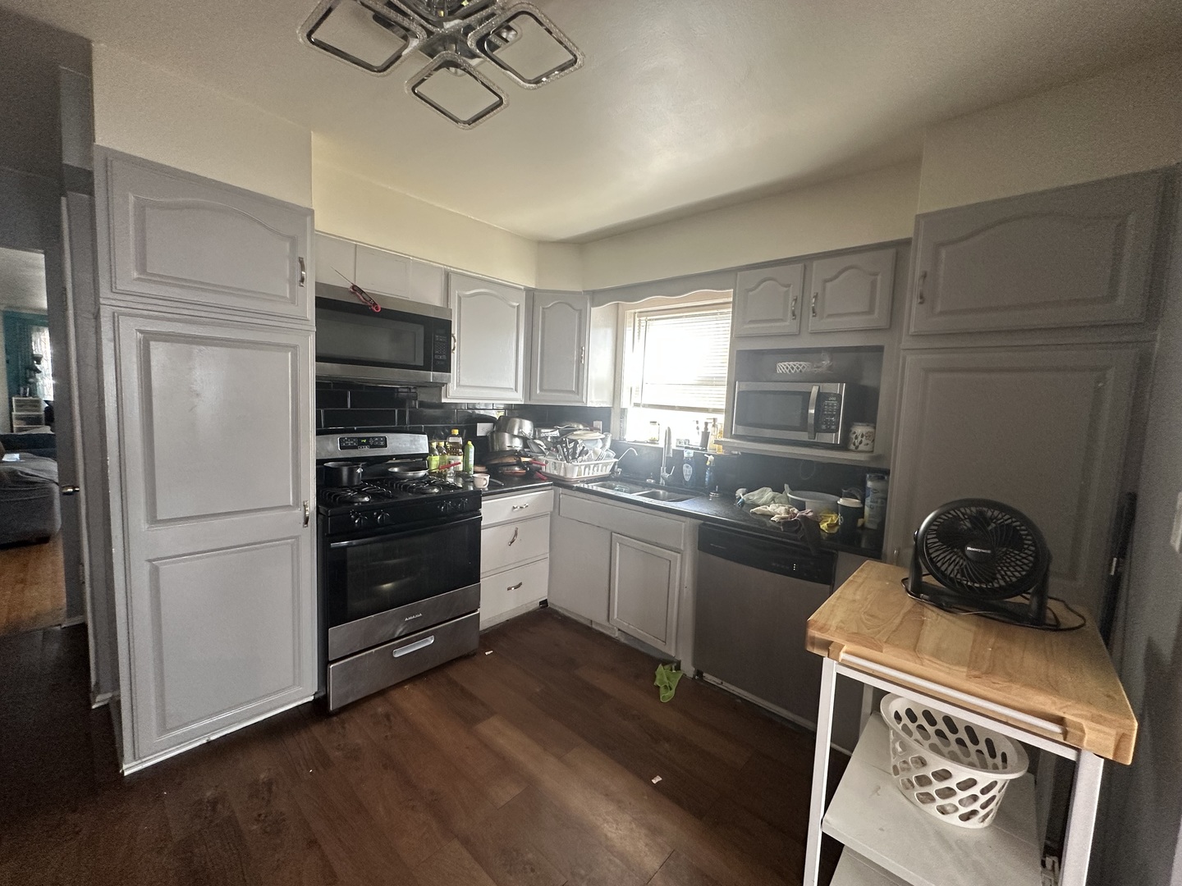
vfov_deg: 85.7
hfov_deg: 102.1
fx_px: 478
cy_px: 443
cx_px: 591
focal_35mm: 14
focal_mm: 2.22
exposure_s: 1/99
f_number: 2.2
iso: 250
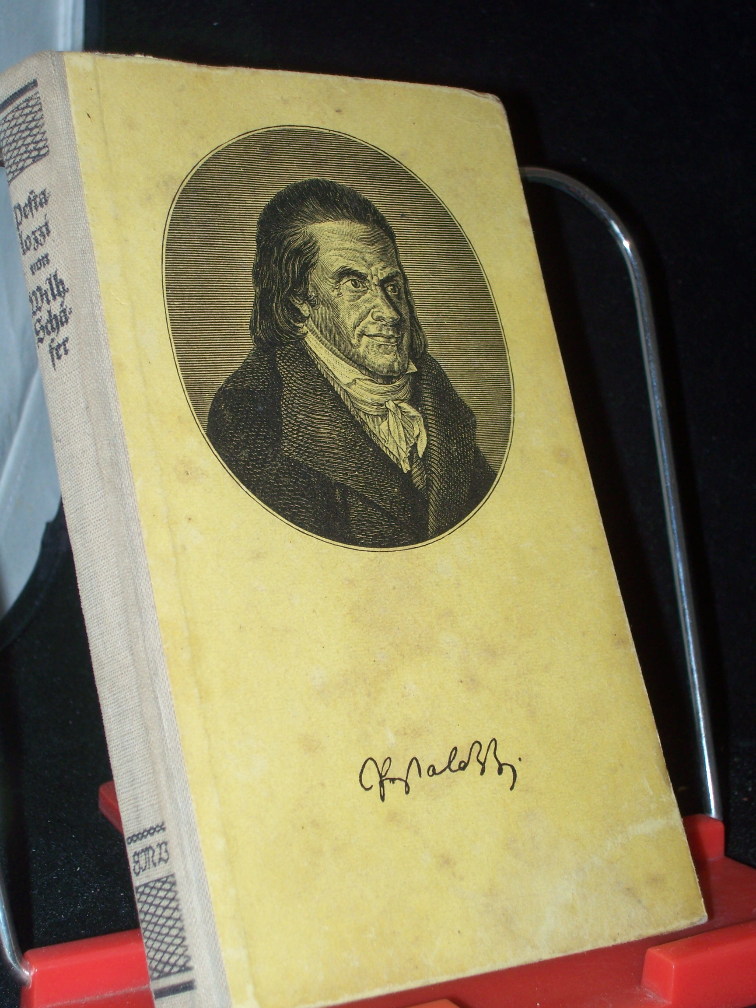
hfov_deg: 22.3
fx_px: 1922
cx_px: 378
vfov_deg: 29.4
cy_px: 504
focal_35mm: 66
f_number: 3.6
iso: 80
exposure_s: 1/80
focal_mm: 11
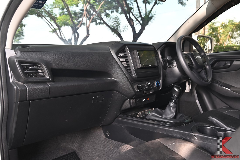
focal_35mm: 32
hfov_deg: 58.7
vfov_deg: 41.1
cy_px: 80
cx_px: 120
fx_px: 213
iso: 320
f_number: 6.3
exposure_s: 1/30
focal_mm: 32
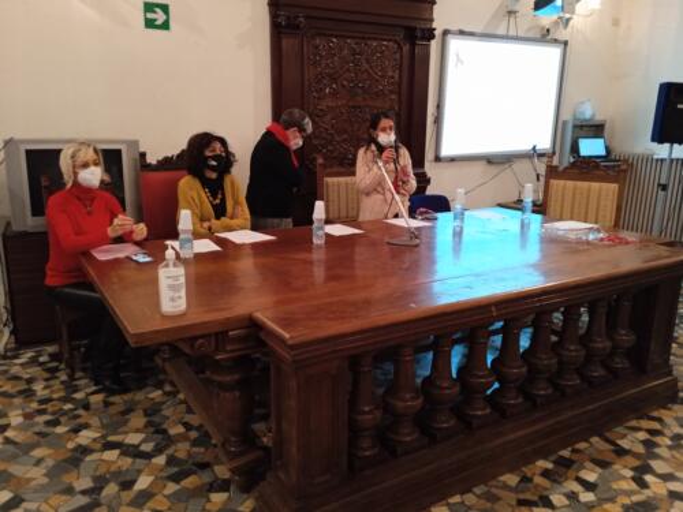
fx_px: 552
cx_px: 342
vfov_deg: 49.7
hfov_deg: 63.4
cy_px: 256
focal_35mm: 28
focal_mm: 3.43
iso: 728
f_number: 2.2
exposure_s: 1/20
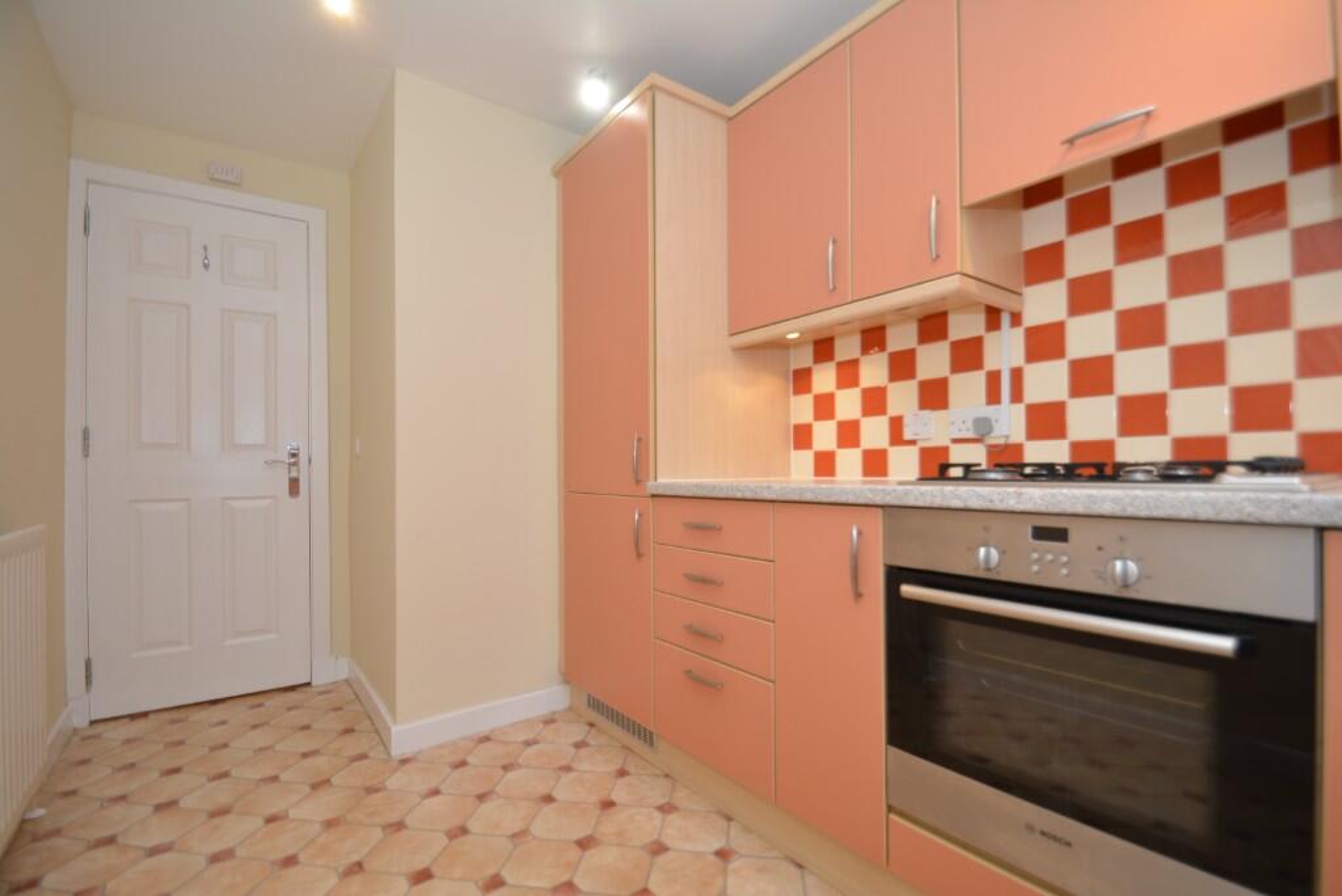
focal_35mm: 15
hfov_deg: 100.4
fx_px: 559
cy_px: 448
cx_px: 671
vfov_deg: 77.4
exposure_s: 1/15
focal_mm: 10
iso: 100
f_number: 3.5
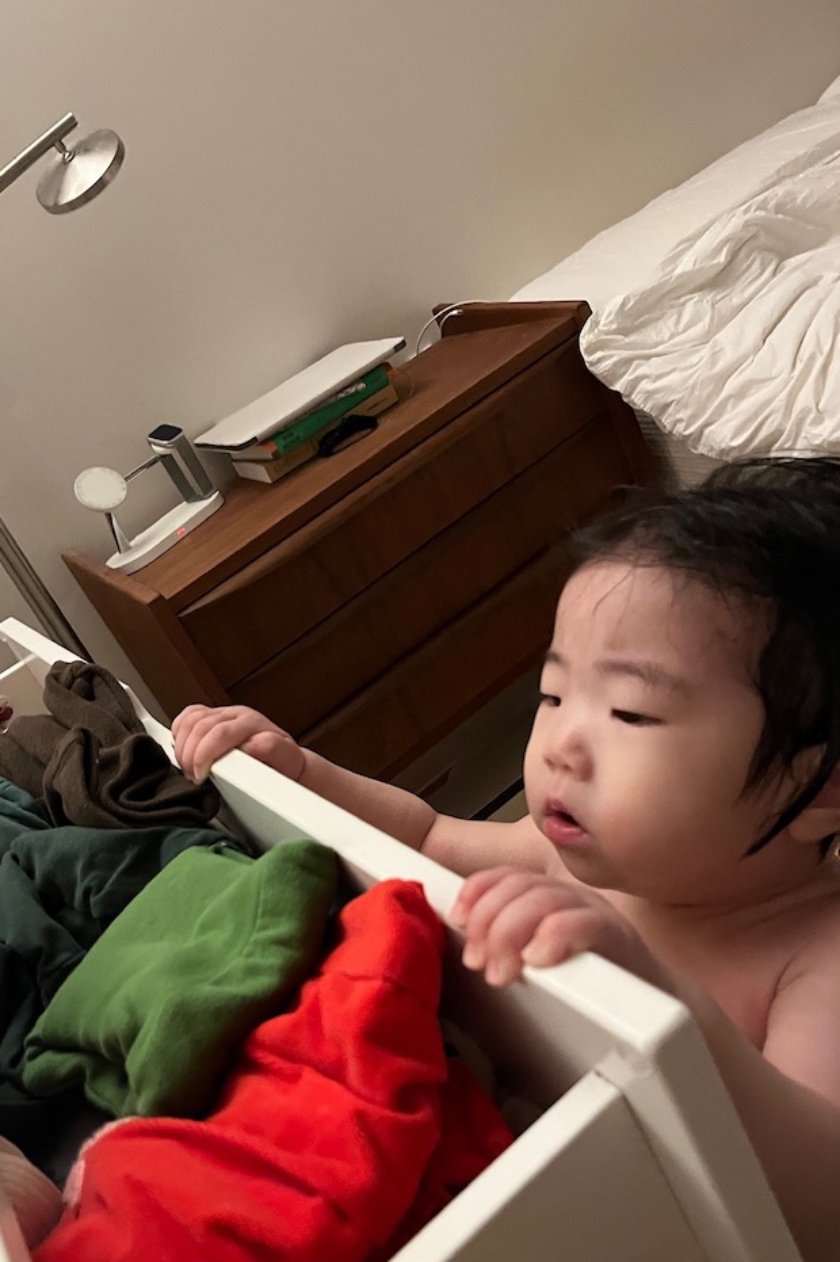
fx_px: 1086
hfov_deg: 42.1
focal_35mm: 31
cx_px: 328
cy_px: 718
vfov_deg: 60.1
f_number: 1.6
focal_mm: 5.1
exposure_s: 1/30
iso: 800
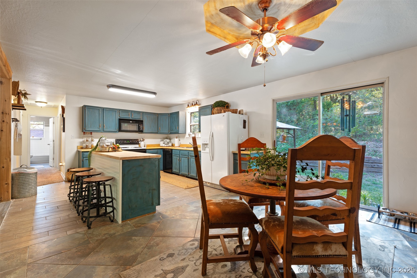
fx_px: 185
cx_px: 208
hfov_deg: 96.7
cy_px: 139
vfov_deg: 73.7
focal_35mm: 16
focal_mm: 16
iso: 200
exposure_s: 1/1.25
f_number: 9
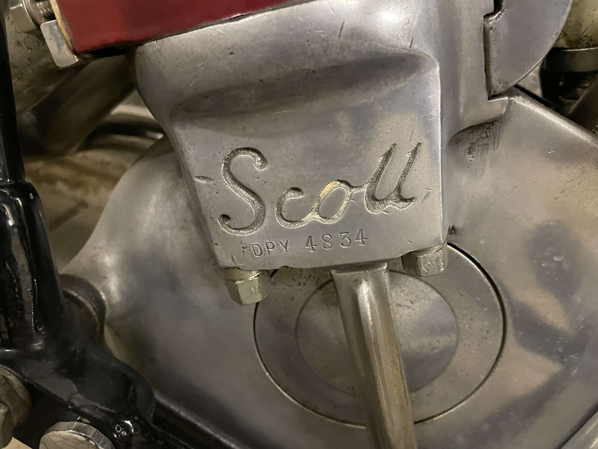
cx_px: 299
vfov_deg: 53.1
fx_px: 449
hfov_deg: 67.3
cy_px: 224
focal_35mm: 26
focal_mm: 4.2
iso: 800
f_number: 1.6
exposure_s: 1/25
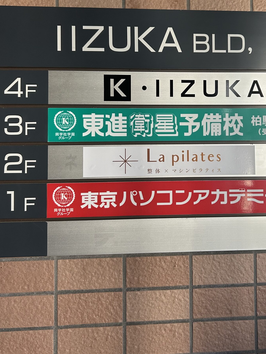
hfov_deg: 38.4
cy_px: 130
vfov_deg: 49.6
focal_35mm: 37
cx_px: 169
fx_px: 379
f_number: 1.5
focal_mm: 5.7
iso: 125
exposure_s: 1/121
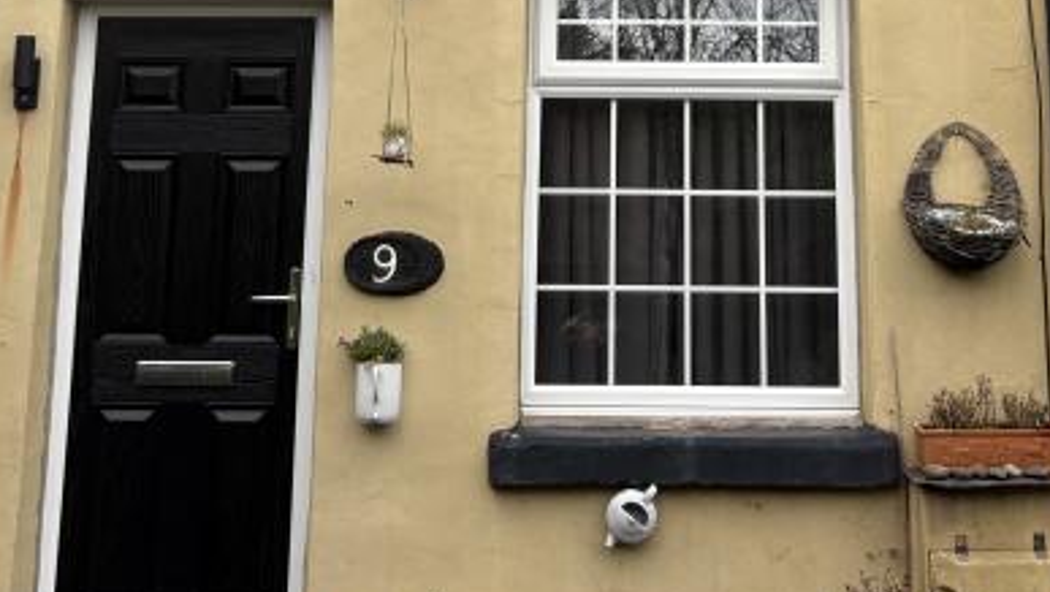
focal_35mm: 75
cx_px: 643
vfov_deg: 15.0
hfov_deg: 28.1
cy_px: -282
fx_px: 2089
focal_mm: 5.96
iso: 50
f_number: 1.6
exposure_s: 1/375
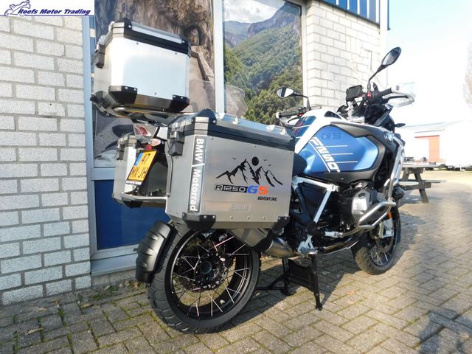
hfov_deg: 71.6
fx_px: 327
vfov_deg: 56.8
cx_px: 236
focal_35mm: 24
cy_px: 177
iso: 125
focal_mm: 4.1
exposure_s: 1/400
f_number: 3
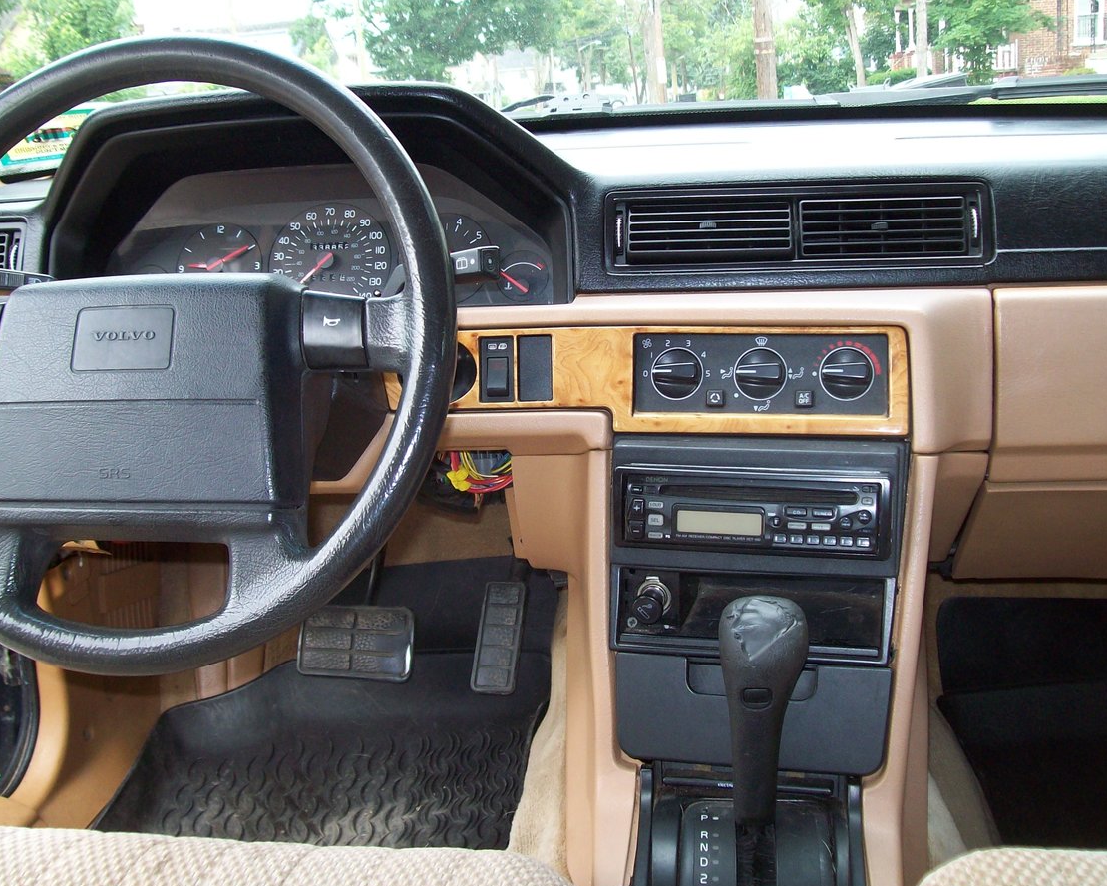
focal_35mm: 38
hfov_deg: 47.9
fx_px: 1245
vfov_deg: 39.2
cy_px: 448
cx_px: 545
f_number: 2.7
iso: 80
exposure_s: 1/64
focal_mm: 6
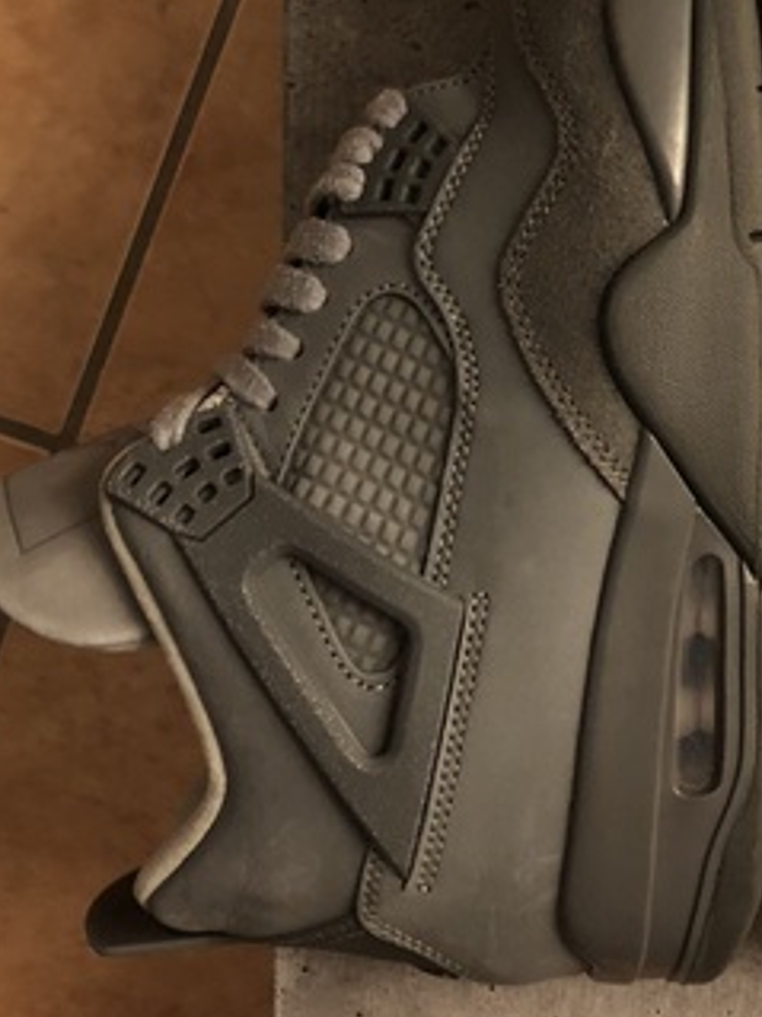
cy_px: 234
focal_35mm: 60
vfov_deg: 31.5
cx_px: 724
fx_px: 1762
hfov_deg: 23.6
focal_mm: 3.99
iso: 80
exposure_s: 1/5
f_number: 1.8
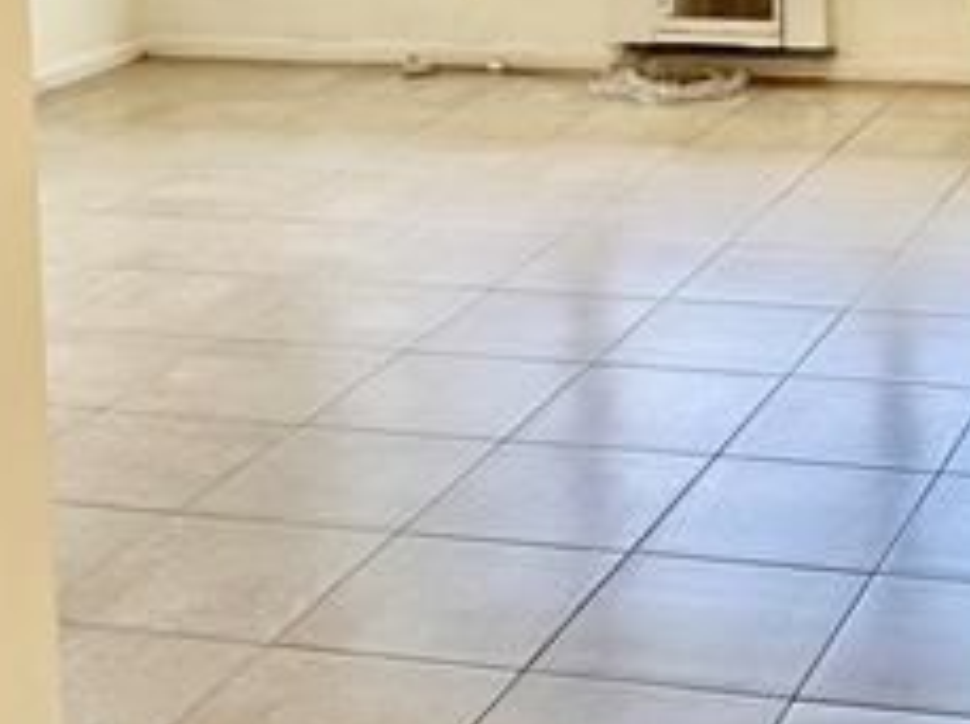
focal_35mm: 84
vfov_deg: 16.2
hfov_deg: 22.5
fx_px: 2350
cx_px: 962
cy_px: -322
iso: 64
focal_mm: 6.76
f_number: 1.78
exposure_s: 1/252
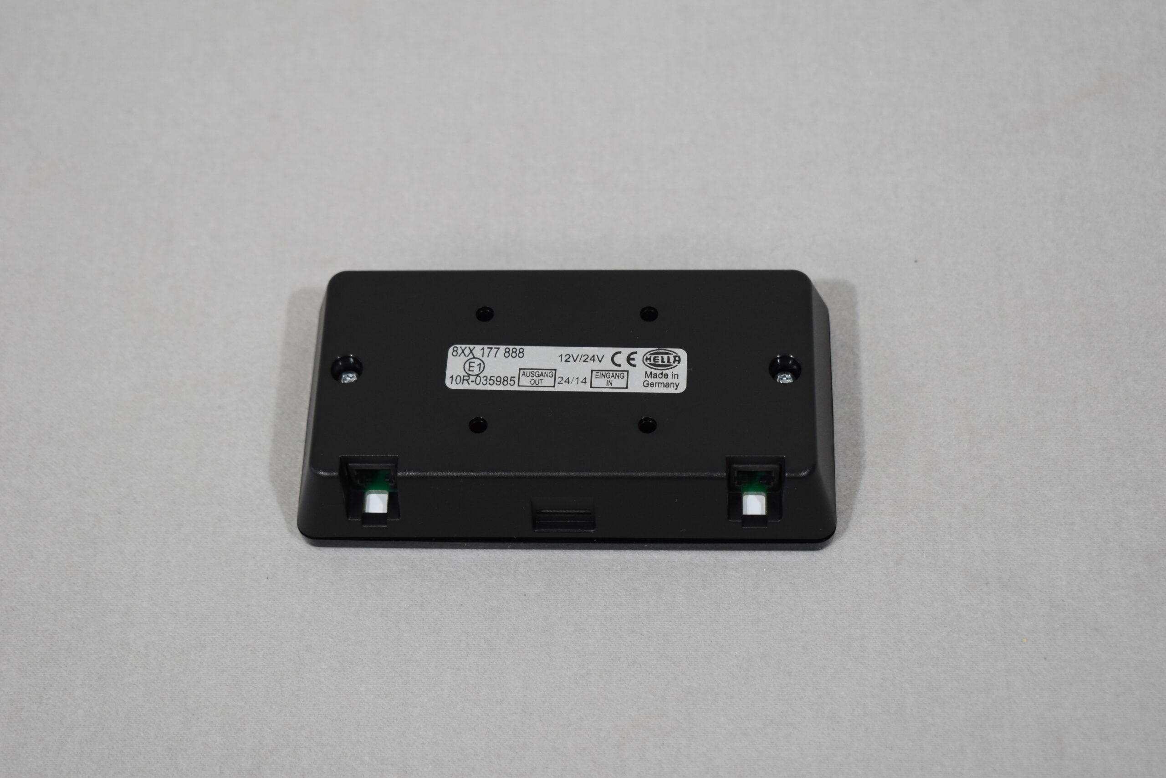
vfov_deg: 19.7
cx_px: 583
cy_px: 389
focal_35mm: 69
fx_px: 2235
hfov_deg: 29.2
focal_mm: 46
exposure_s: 1/160
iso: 800
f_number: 5.3
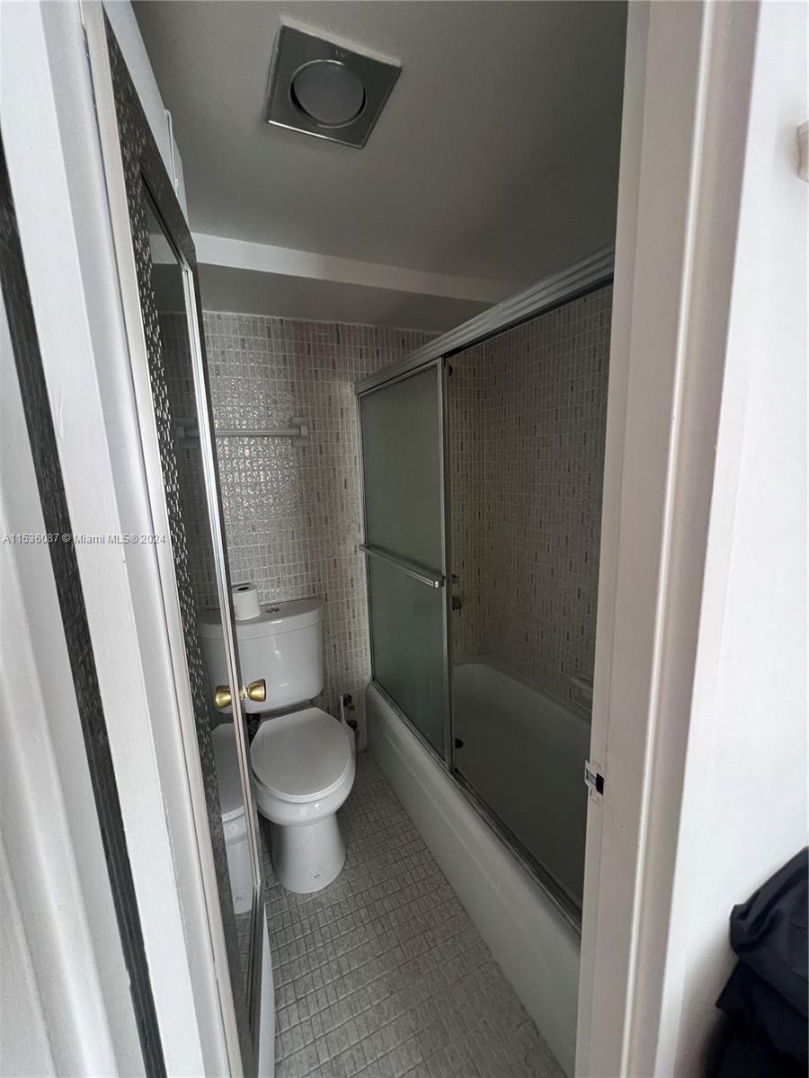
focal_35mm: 13
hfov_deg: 89.9
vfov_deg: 106.2
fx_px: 405
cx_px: 404
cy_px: 539
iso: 320
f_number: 1.8
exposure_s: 1/60
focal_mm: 1.57
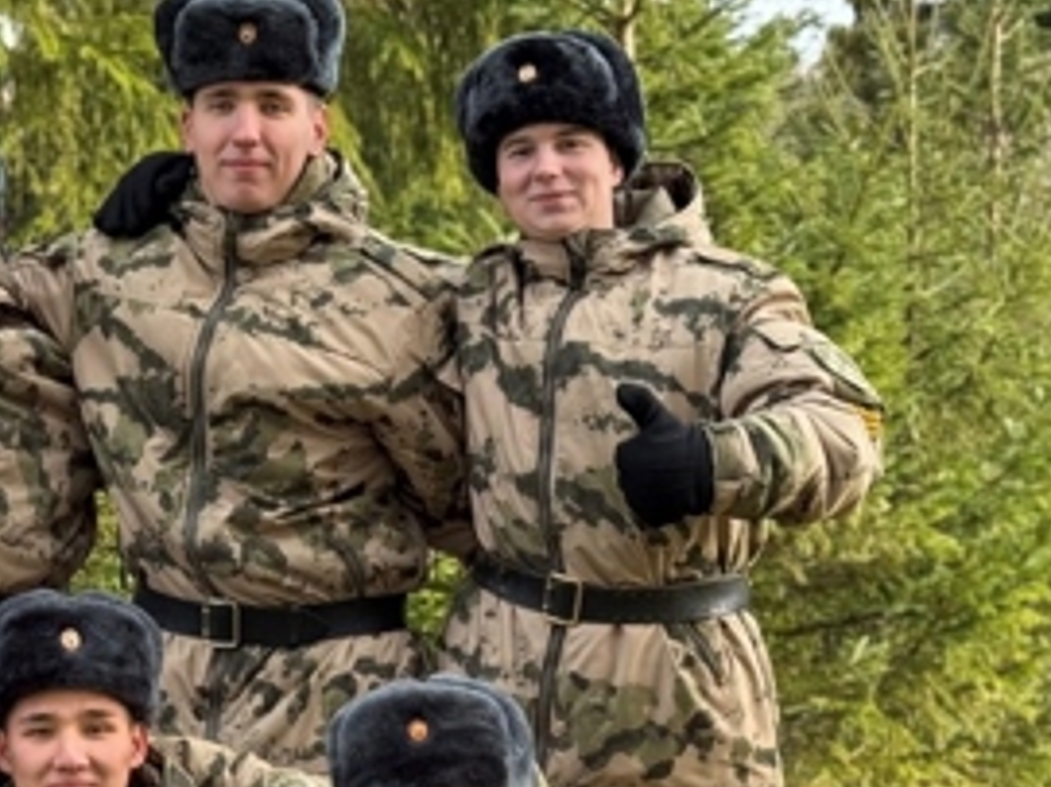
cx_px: 184
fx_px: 3581
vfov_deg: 12.4
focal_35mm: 118
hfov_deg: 16.6
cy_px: 764
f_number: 1.78
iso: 80
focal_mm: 6.76
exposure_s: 1/345
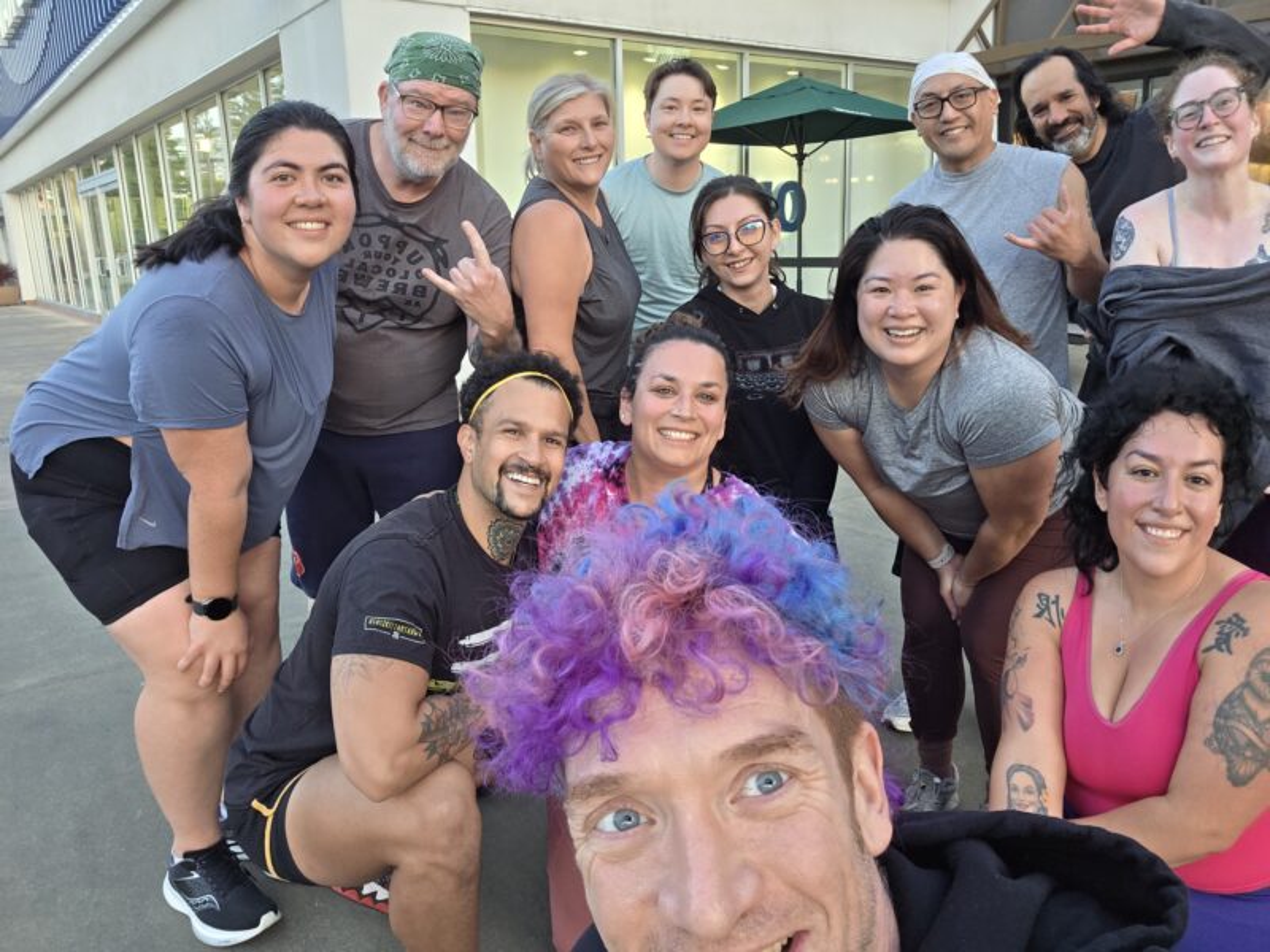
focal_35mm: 25
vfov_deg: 54.9
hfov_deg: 69.4
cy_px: 476
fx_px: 917
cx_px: 635
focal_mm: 3.3
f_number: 2.2
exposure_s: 1/120
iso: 320
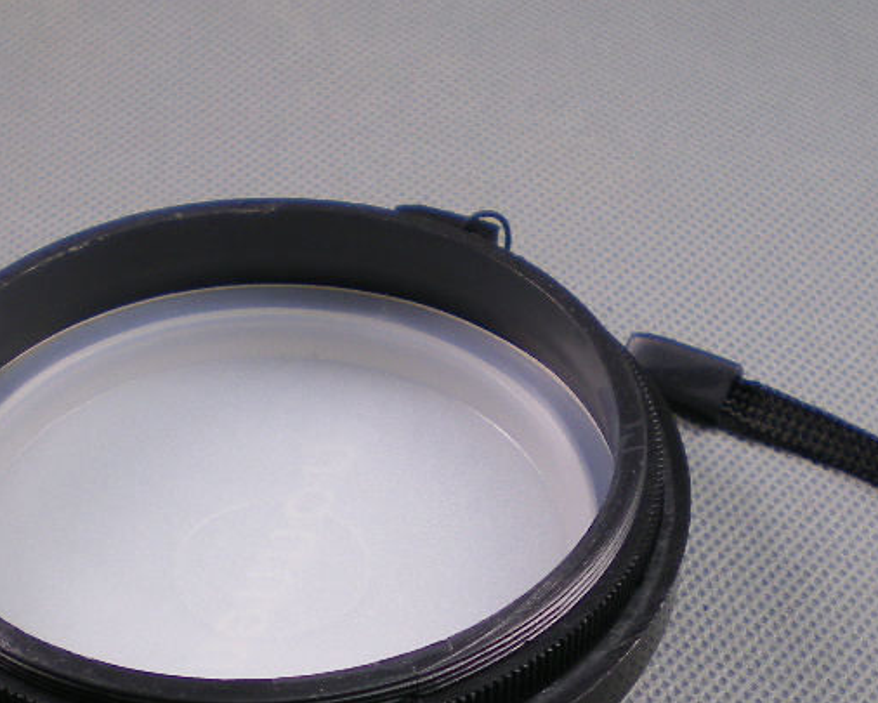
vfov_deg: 20.1
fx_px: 1949
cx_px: 482
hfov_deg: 25.4
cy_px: 623
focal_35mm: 75
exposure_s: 1/80
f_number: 3.1
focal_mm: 6.3
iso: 64
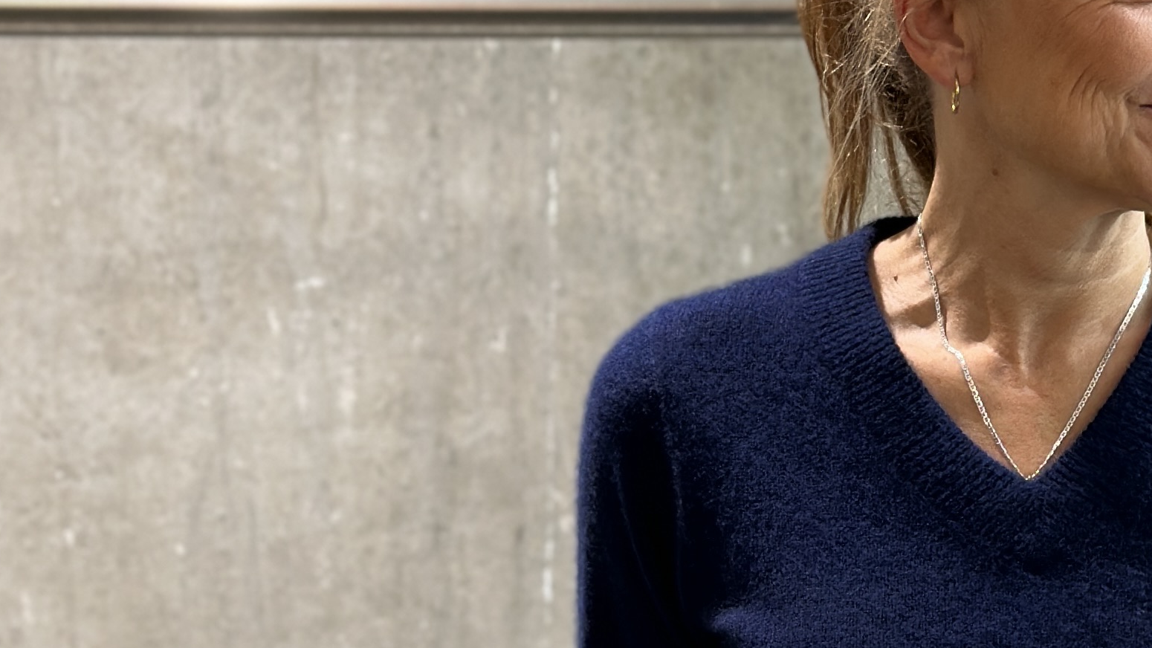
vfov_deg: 8.9
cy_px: 490
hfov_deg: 15.7
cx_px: 899
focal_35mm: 136
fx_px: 4154
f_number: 1.78
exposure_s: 1/50
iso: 100
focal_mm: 6.86
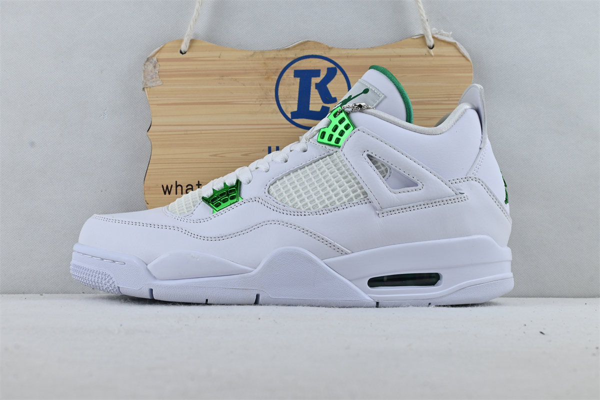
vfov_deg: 31.9
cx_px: 300
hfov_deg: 46.4
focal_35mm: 42
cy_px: 200
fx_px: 700
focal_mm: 28
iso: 100
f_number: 10
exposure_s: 1/25
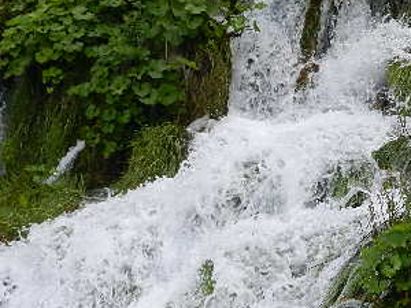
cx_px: 371
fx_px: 1140
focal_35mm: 96
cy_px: 170
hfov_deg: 20.0
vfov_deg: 15.4
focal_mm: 8.2
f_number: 4.2
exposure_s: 1/320
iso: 160
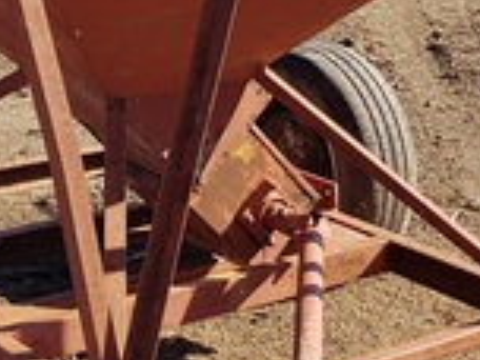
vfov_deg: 13.0
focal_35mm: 113
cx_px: 95
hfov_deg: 17.3
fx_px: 1567
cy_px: 71
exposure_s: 1/1240
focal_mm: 4.2
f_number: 1.7
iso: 40
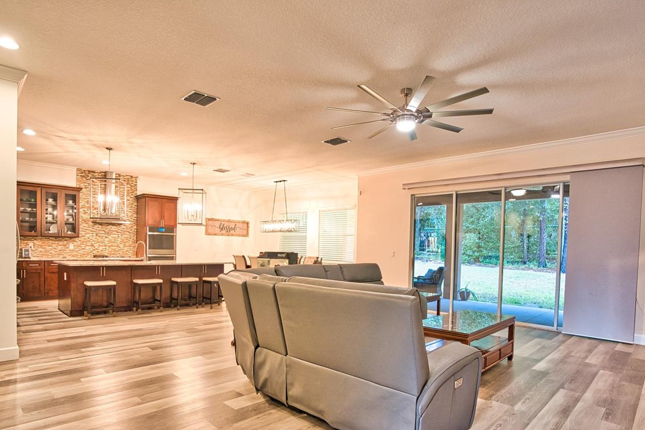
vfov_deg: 61.3
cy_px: 263
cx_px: 299
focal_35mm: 20
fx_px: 358
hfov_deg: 83.8
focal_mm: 16
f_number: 7.1
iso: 1250
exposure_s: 1/10
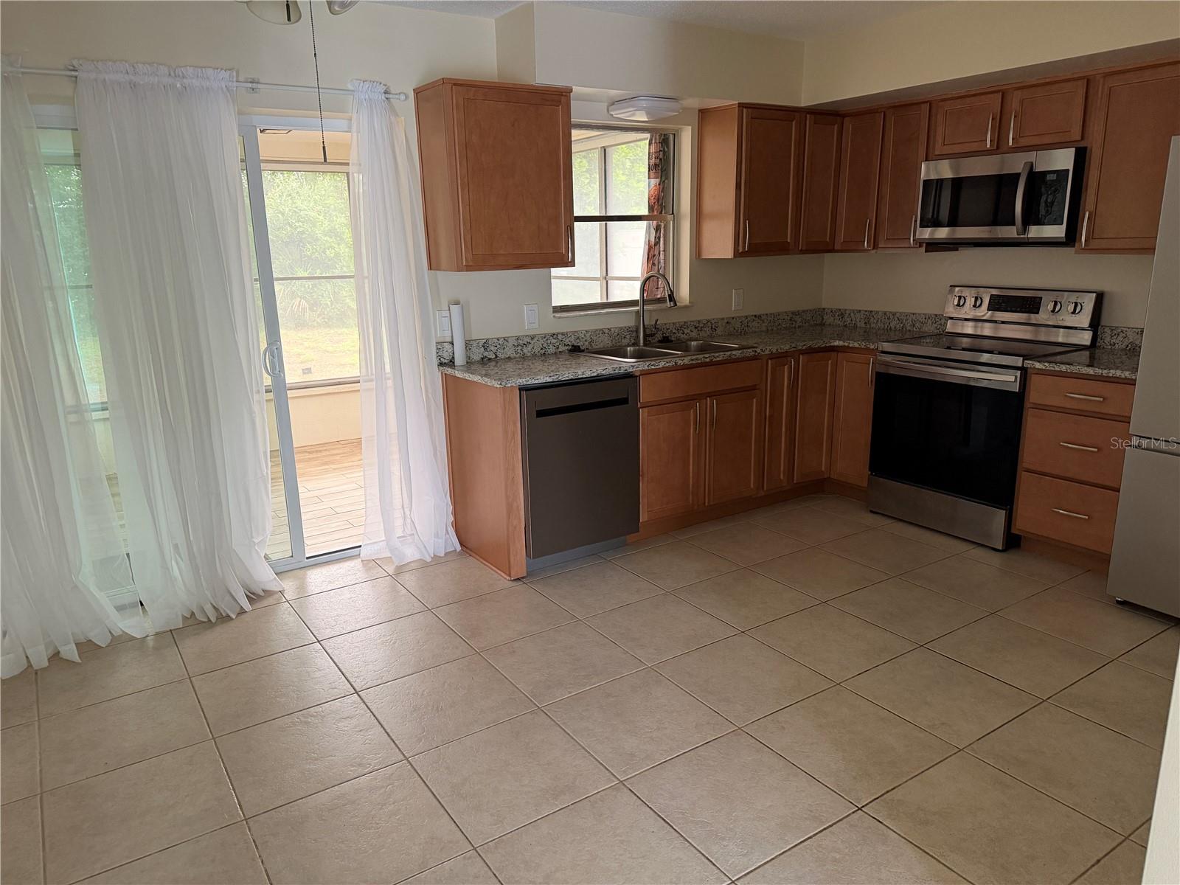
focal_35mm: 24
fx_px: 818
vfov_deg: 56.8
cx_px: 590
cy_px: 442
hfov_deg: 71.6
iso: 320
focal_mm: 6.76
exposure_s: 1/60
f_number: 1.78
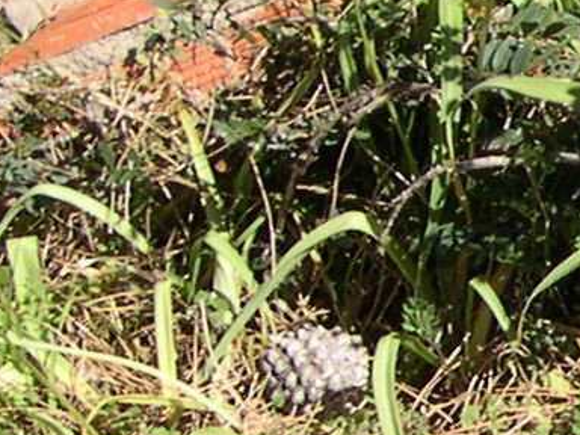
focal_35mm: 225
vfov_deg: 6.6
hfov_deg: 7.8
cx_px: 1609
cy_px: 337
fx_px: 3770
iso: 100
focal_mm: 8
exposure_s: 1/130
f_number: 7.6
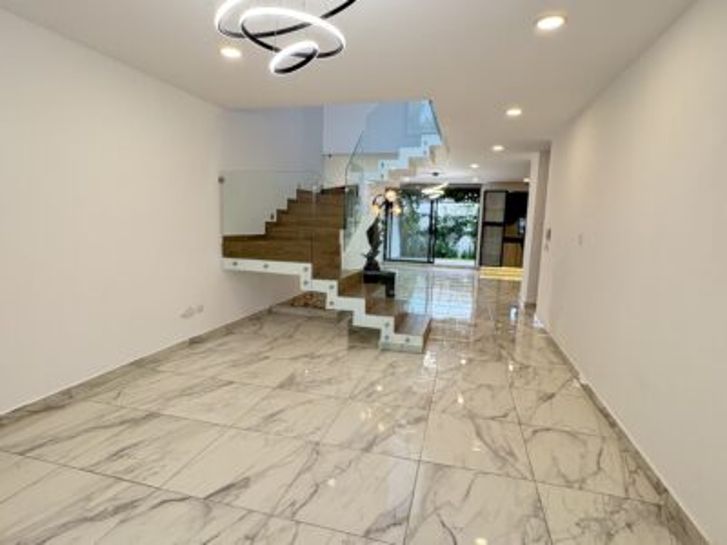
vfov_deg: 85.7
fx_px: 294
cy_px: 272
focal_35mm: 14
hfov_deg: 102.1
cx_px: 364
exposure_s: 1/120
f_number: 2.2
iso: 200
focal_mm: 2.22
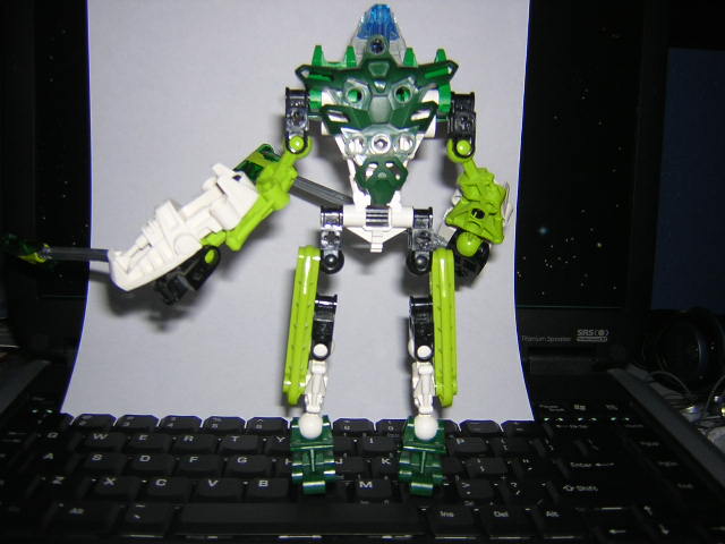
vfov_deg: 39.7
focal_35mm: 36
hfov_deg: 51.4
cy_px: 272
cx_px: 362
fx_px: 754
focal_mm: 4.7
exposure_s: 1/60.1
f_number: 2.6
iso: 100
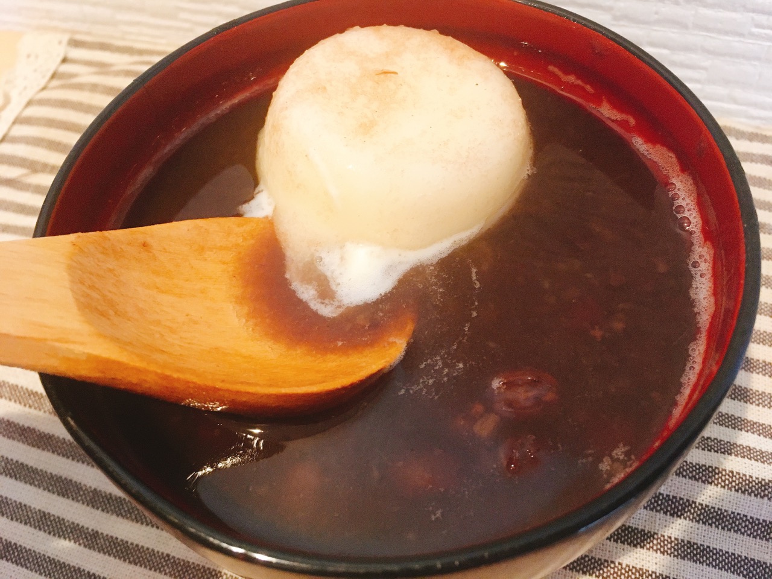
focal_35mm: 29
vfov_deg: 48.2
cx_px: 386
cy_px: 290
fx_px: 647
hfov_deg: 61.7
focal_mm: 4.15
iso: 200
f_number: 2.2
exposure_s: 1/30
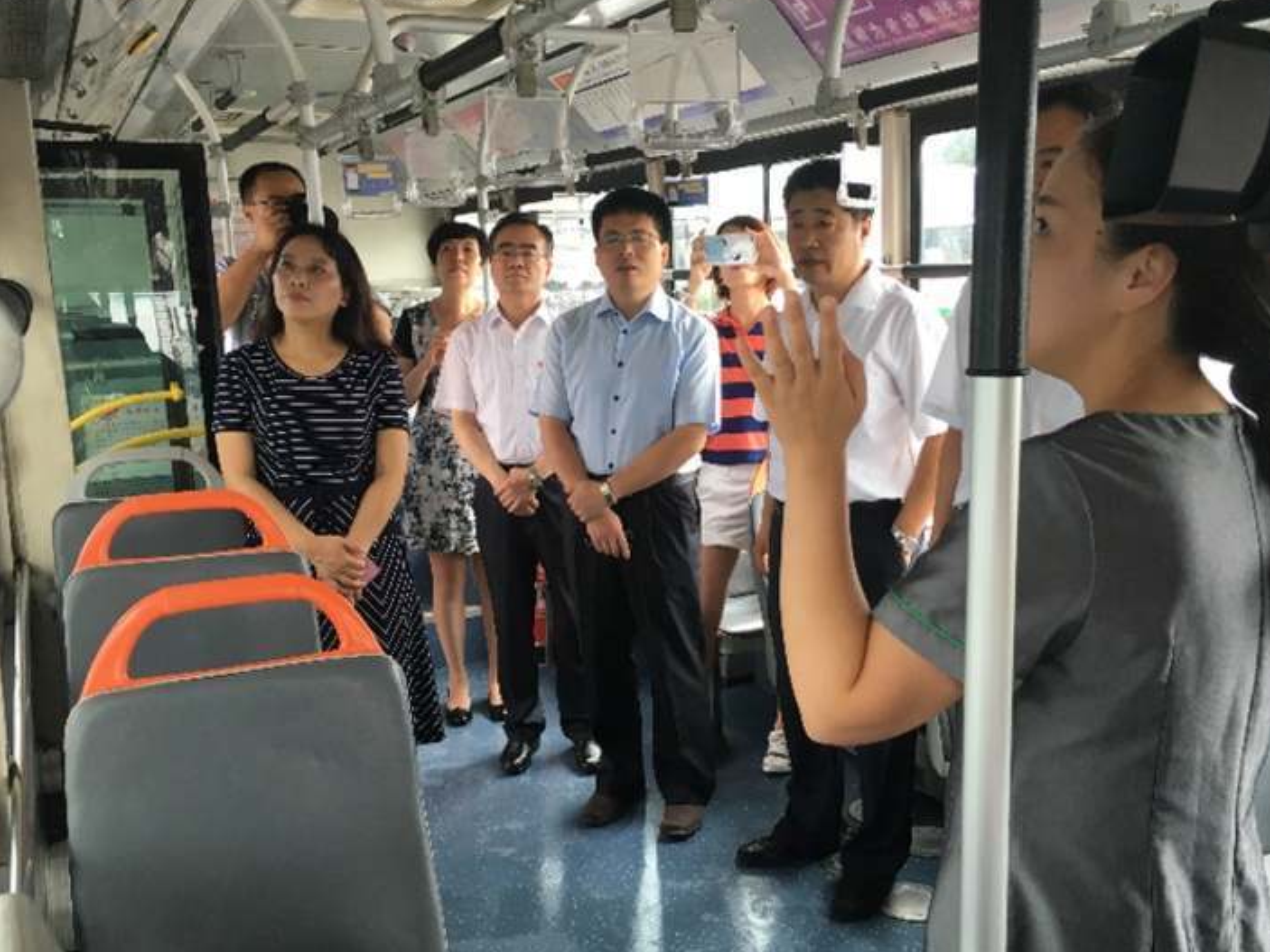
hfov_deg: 55.4
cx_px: 632
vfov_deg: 42.9
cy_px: 517
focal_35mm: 33
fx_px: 1211
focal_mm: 4.15
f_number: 2.2
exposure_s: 1/33
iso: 25
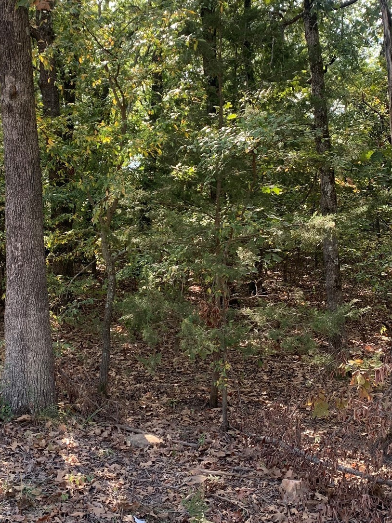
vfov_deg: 41.1
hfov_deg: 31.2
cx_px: 118
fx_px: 694
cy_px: 215
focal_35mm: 46
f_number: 1.8
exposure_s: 1/122
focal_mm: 4.25
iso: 40
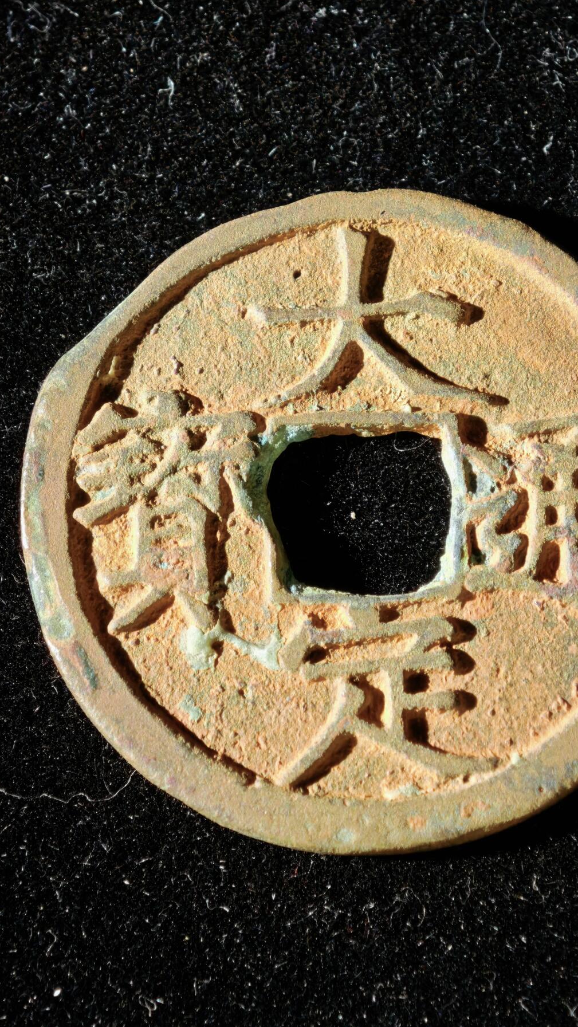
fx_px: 3187
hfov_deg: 10.4
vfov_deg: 18.3
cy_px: 514
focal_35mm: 117
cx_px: 364
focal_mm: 9
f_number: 2
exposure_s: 1/100
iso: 400
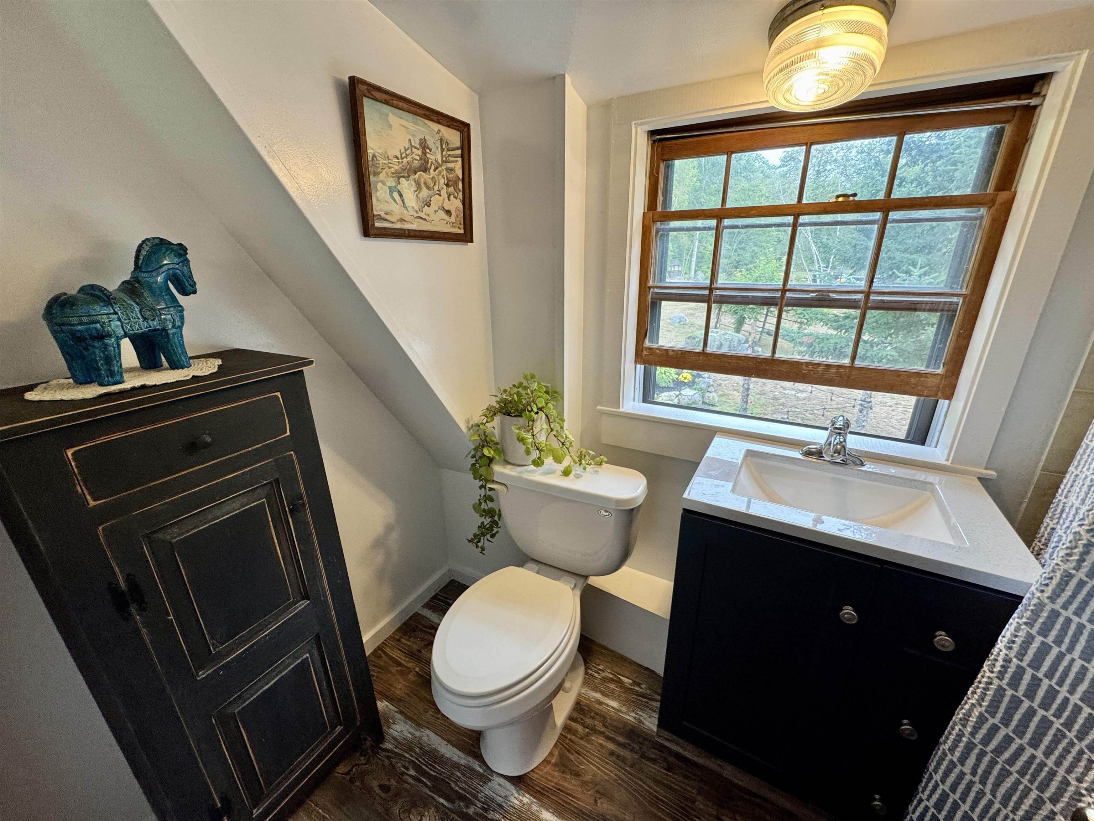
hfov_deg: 102.1
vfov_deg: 85.7
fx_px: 442
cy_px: 410
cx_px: 547
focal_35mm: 14
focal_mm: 2.22
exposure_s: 1/120
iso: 160
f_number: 2.2
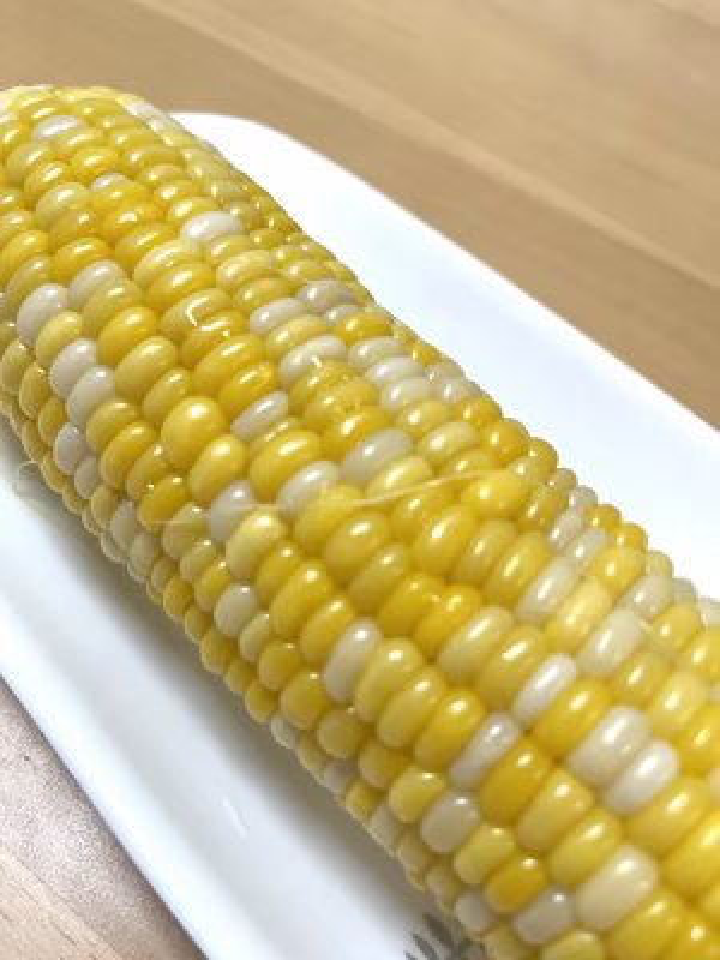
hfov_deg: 53.1
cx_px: 360
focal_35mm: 26
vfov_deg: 67.3
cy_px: 480
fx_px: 721
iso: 64
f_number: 1.6
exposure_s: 1/99
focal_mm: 5.1
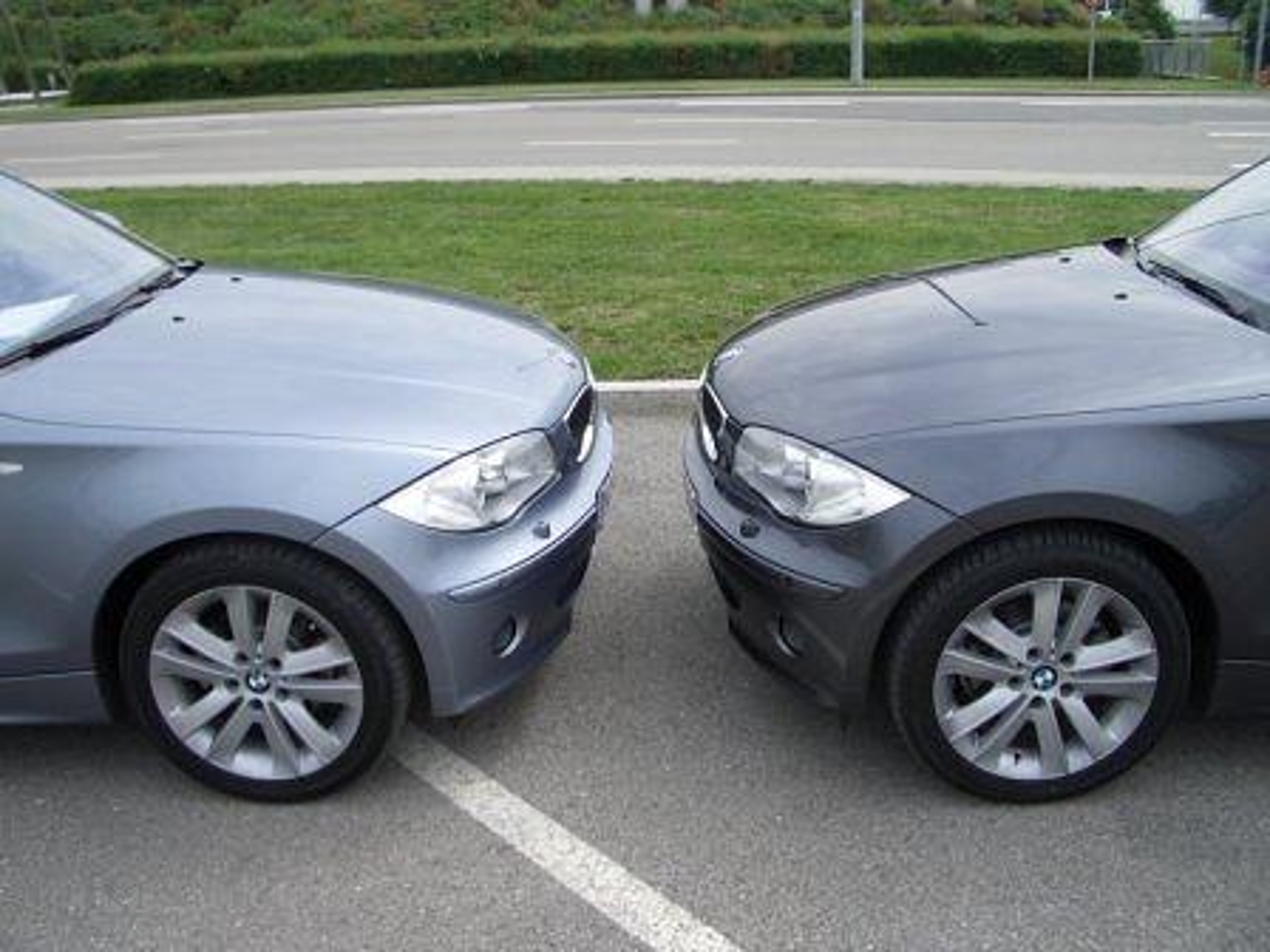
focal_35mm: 35
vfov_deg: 40.7
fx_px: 1284
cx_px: 635
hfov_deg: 52.6
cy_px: 476
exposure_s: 1/320
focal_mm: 5.8
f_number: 4.3
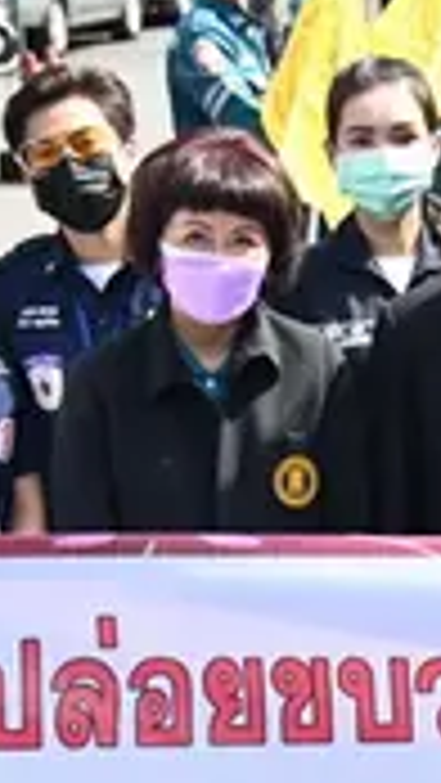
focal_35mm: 164
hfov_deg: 7.1
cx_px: 904
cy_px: 524
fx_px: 3406
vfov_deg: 13.1
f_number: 4
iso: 200
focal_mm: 35
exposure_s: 1/400
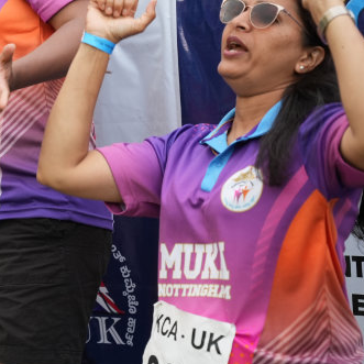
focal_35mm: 135
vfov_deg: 12.9
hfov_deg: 12.7
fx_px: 1600
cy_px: 102
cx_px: -55
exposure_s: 1/400
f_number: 2.8
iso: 250
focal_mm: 51.2
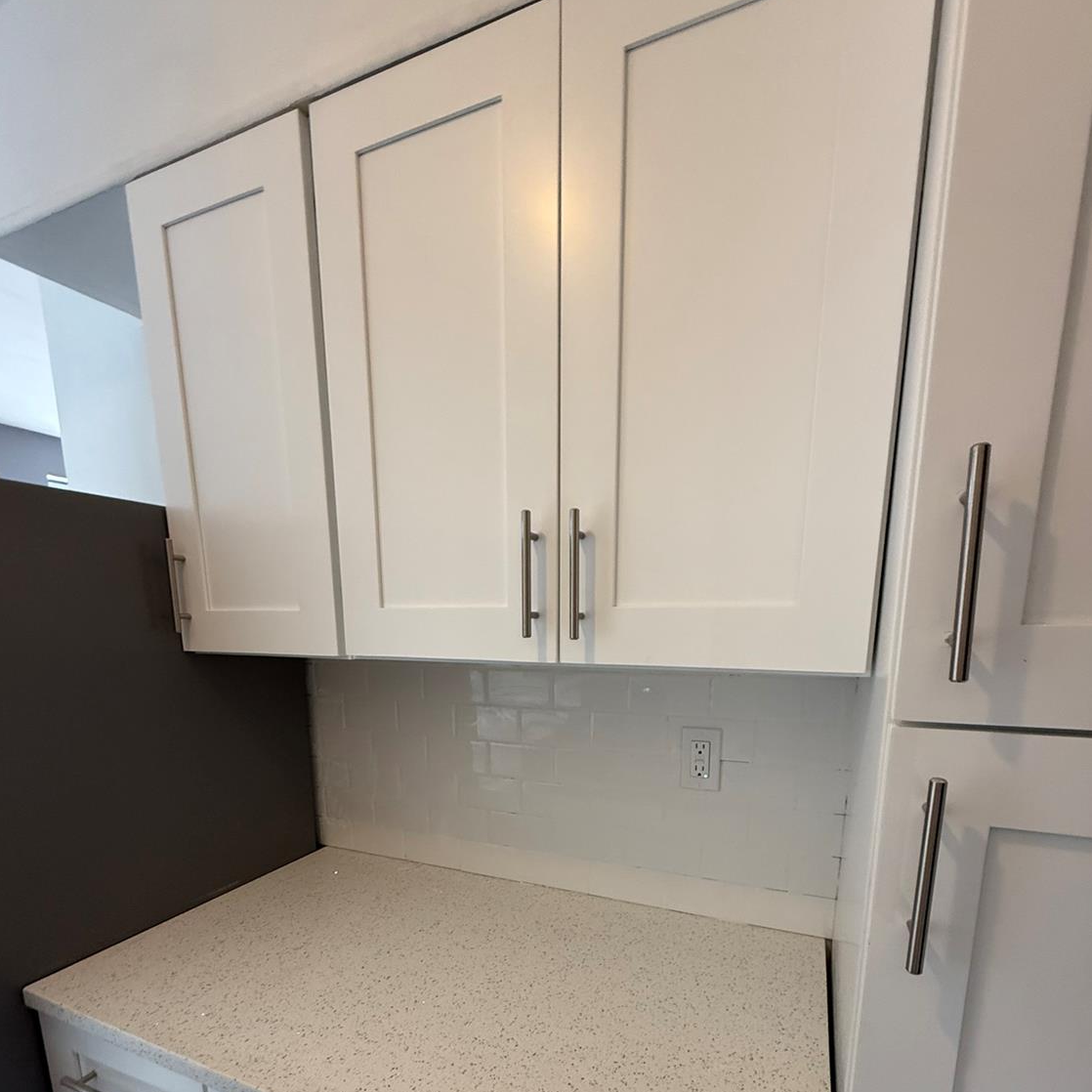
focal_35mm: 17
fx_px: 607
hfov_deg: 84.0
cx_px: 542
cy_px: 739
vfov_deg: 80.8
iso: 250
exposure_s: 1/60
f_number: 2.2
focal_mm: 2.22
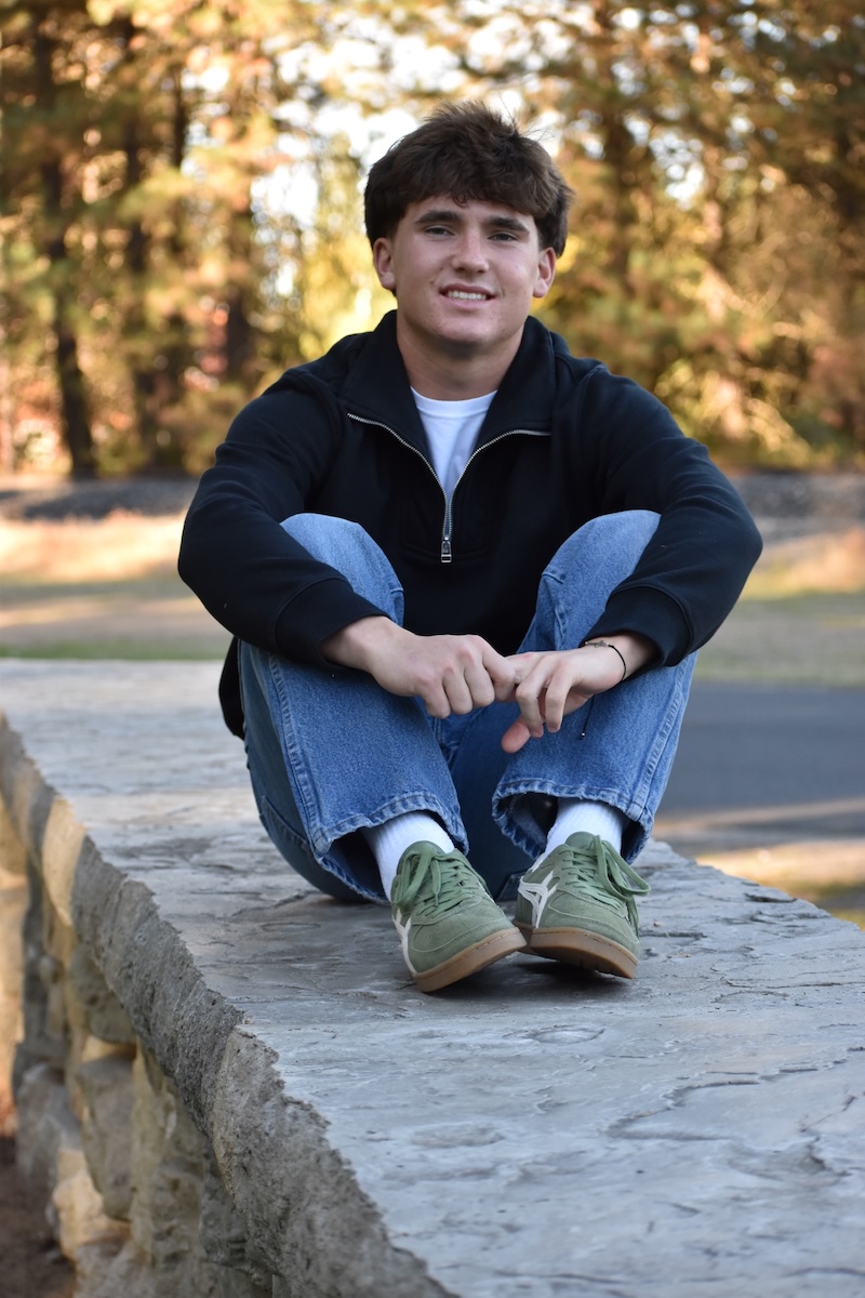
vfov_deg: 18.9
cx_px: 432
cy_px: 649
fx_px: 3892
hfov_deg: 12.7
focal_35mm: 108
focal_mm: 72
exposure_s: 1/400
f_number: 4.8
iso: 800
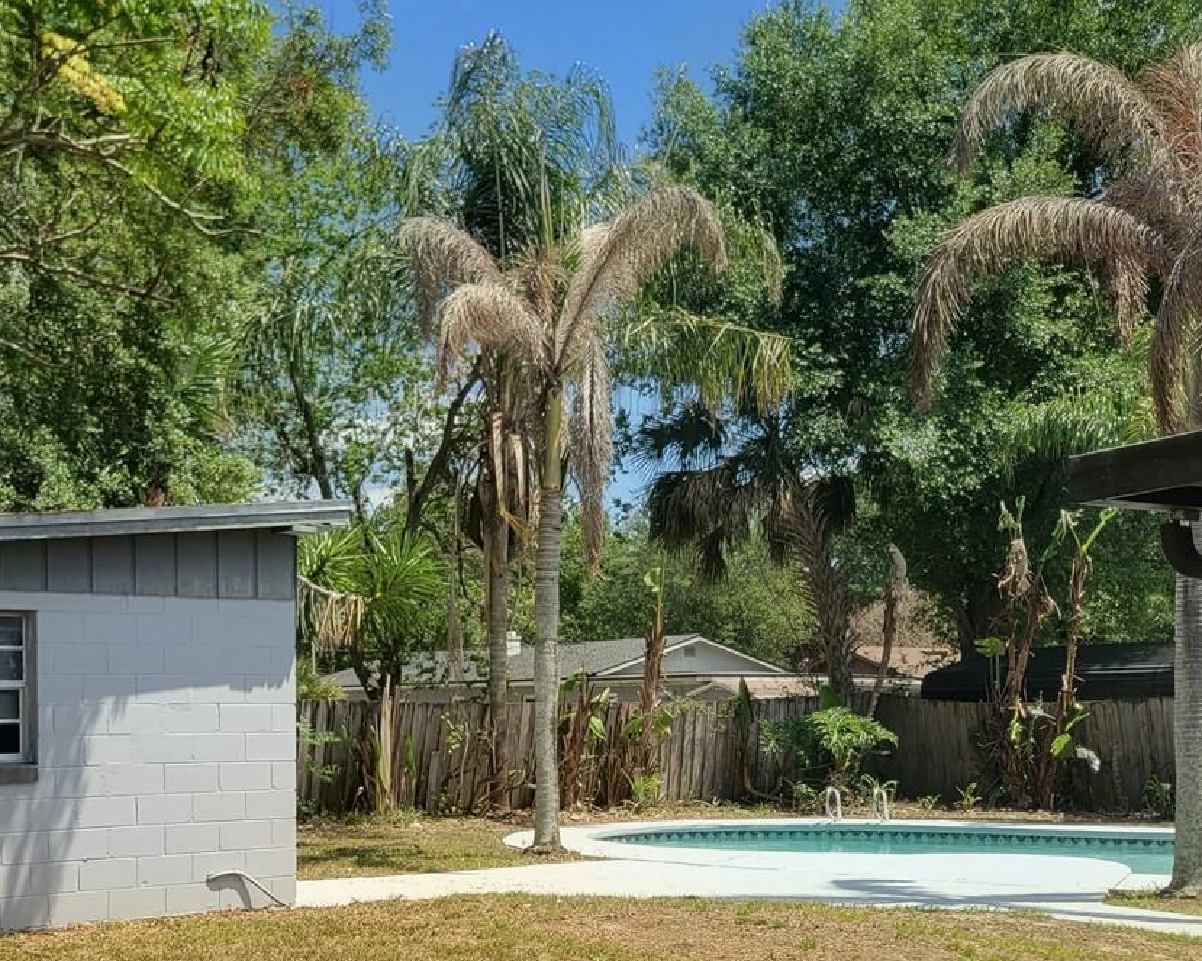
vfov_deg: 30.5
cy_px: 683
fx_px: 1743
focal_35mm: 49
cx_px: 560
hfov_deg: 38.0
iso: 40
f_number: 1.8
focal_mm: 5.4
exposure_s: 1/1365
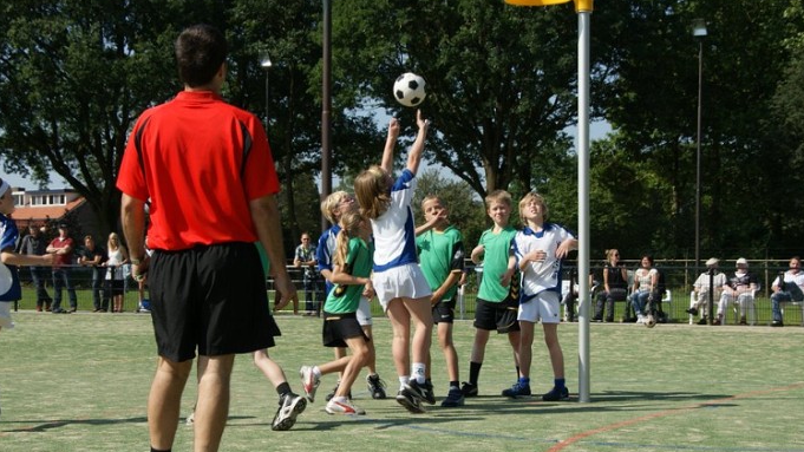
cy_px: 244
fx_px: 1550
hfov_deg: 29.1
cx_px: 395
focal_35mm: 73
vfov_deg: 16.6
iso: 100
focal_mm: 35
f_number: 6.3
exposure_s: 1/500
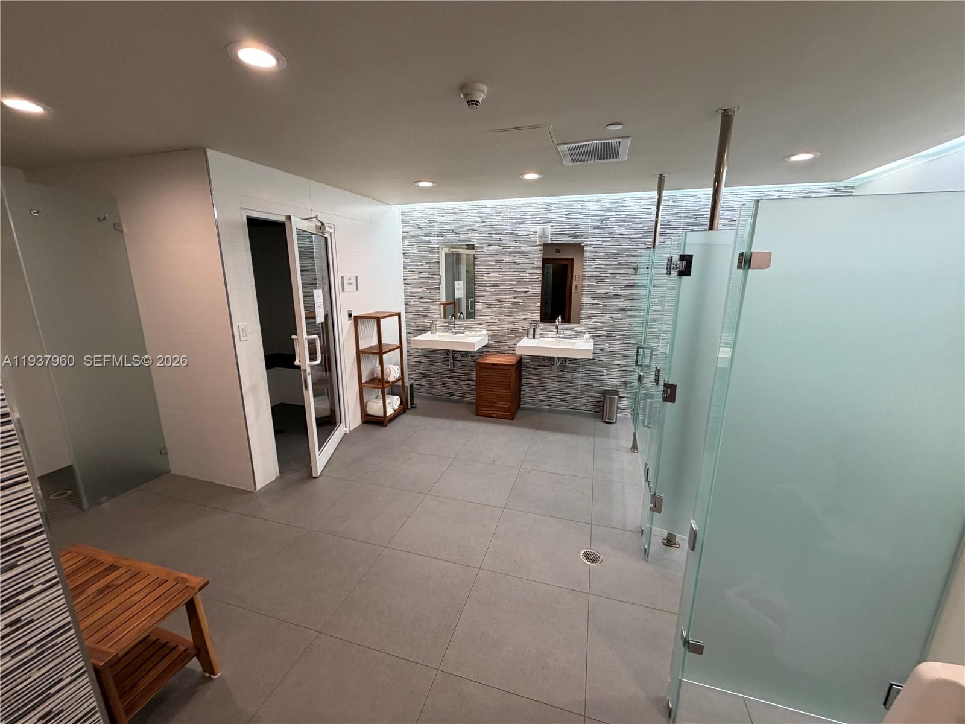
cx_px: 482
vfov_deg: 85.7
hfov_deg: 102.1
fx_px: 390
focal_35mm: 14
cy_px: 362
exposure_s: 1/120
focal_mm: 2.22
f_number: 2.2
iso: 200
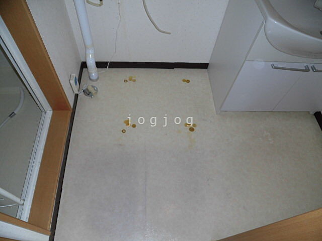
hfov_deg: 71.6
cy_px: 120
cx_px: 161
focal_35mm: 24
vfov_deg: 56.8
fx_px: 223
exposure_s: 1/160
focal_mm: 4.3
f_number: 3.1
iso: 100
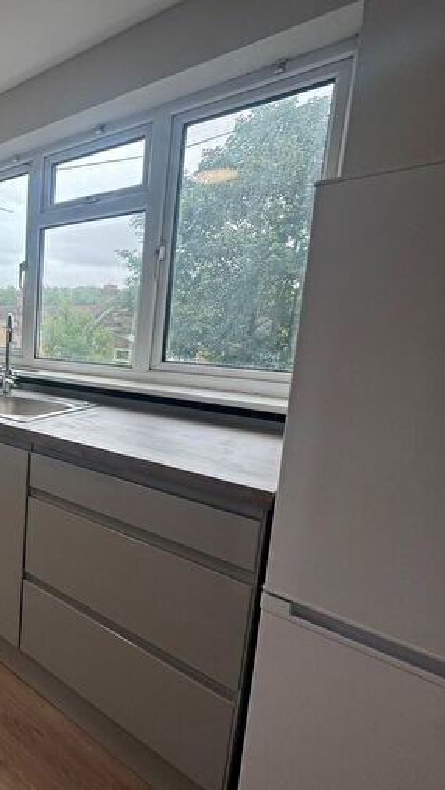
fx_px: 440
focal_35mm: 21
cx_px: -76
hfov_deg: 40.0
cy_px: 383
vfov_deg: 83.8
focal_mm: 2.22
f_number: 2.2
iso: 40
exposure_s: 1/122
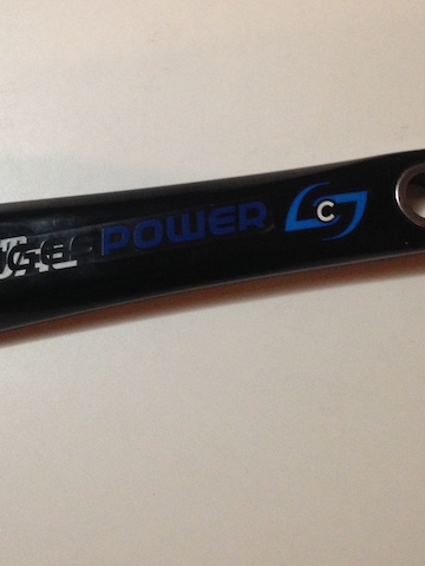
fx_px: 900
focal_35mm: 55
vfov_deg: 34.6
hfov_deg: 26.3
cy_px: 193
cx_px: 122
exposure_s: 1/20
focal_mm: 4.12
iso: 250
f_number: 2.4
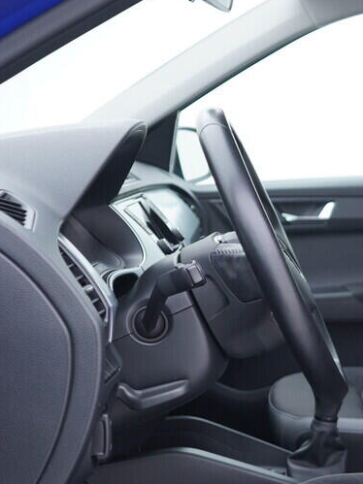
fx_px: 993
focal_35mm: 71
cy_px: 302
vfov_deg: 27.3
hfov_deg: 19.9
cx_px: 394
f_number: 2.8
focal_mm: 24
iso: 160
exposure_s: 1/40
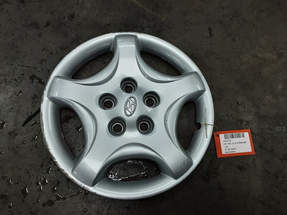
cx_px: 144
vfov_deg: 51.4
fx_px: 224
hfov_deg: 65.3
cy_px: 108
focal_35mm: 27
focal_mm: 2.91
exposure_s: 1/50
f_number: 1.9
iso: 64
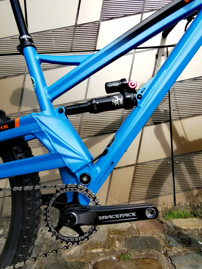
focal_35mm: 19
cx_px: 101
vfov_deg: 84.7
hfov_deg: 68.7
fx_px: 148
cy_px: 134
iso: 50
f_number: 2.2
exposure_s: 1/678
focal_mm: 2.35
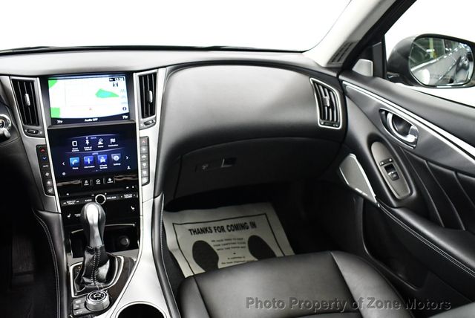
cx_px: 238
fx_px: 475
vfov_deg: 36.9
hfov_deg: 53.1
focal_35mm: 36
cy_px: 159
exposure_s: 1/60
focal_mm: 18
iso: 3600
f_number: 3.5
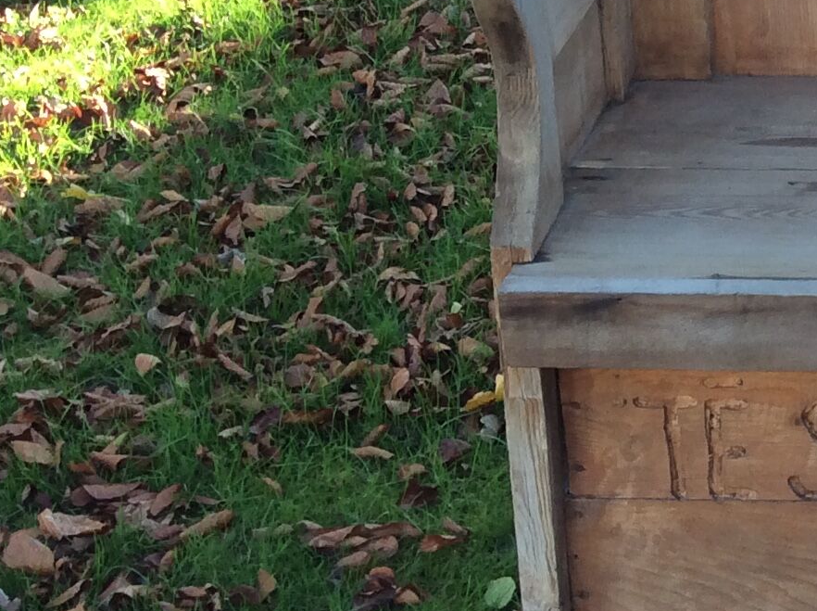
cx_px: 1030
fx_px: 2216
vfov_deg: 15.5
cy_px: 83
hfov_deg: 19.4
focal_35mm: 94
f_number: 2.4
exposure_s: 1/100
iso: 40
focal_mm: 3.3
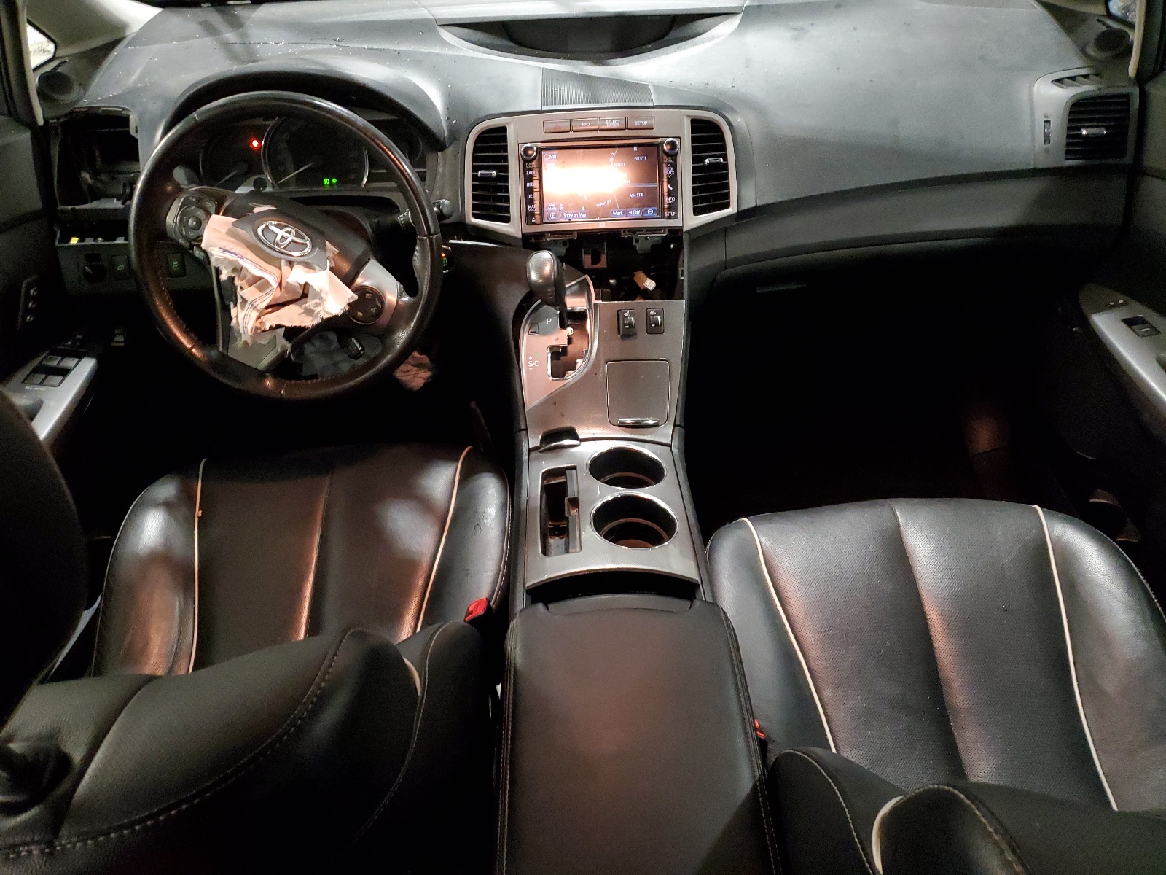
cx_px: 583
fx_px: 876
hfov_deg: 67.3
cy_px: 438
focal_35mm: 26
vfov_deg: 53.1
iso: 460
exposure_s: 1/15
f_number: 1.5
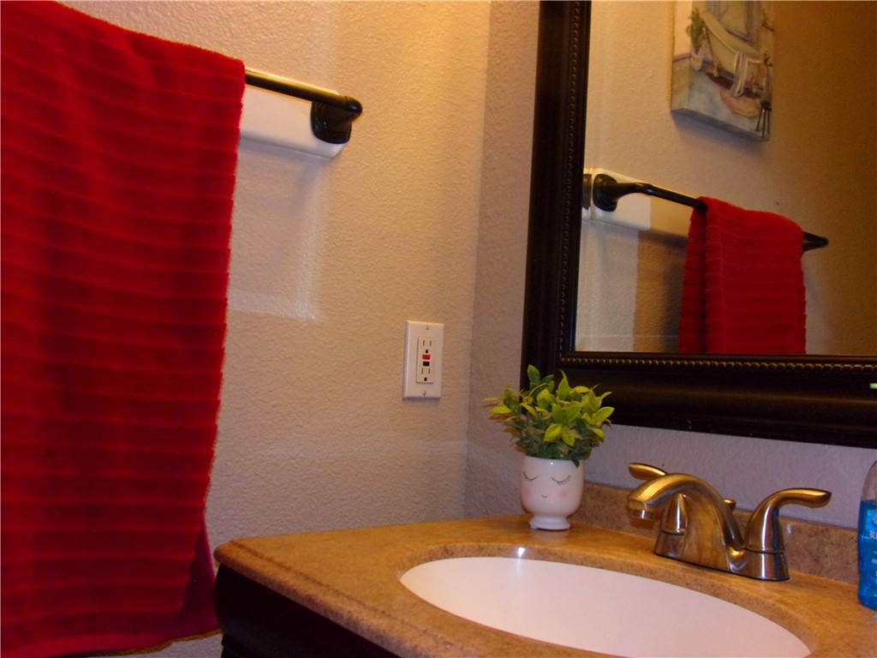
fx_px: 836
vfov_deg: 42.9
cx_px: 438
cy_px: 329
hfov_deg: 55.4
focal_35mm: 33
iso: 200
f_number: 3.7
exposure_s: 1/34
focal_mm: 5.9
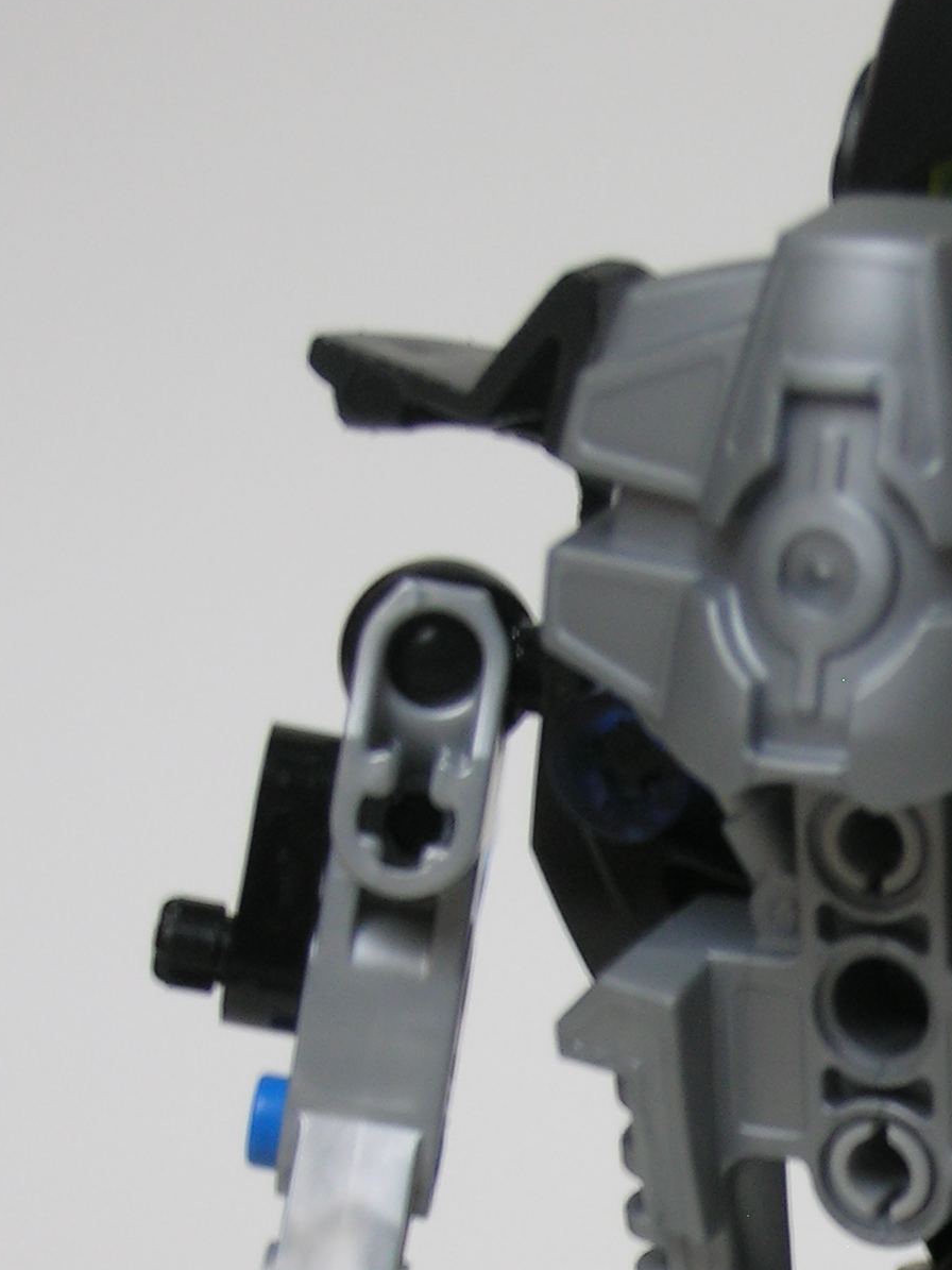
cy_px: 1432
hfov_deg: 9.6
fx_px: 5611
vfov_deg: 12.7
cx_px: 1121
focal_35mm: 153
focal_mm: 14.2
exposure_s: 1/4.1
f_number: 3.8
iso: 50
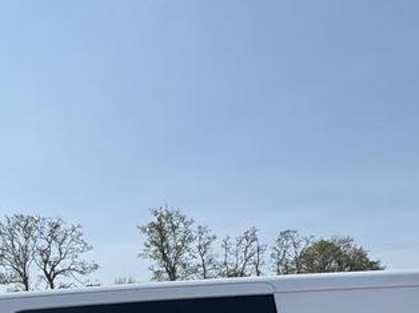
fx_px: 484
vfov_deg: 29.0
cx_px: 84
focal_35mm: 40
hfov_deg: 44.6
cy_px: 409
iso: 50
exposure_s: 1/2083
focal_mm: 2.22
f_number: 2.2
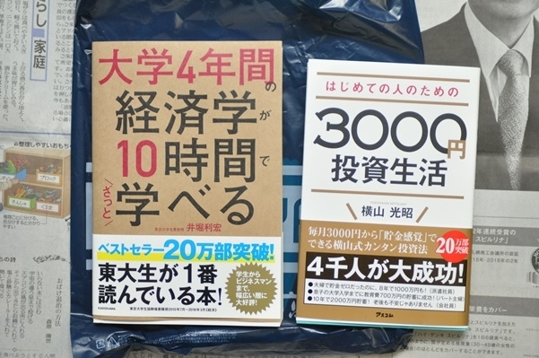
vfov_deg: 18.9
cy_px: 179
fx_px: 1077
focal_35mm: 72
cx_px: 270
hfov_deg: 28.1
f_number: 2.8
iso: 800
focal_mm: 48
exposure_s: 1/60
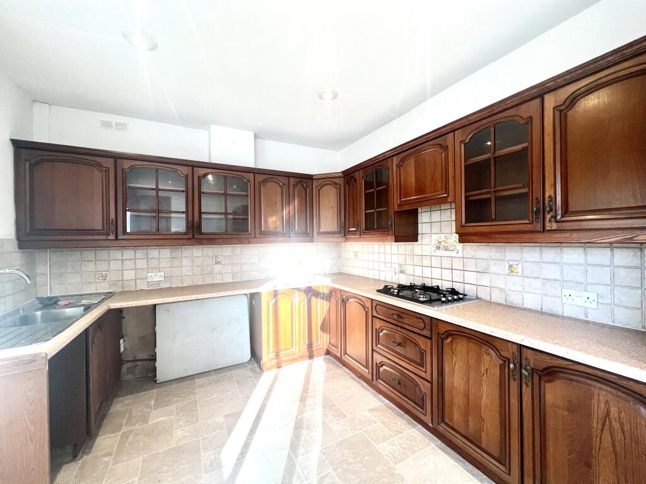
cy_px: 242
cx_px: 323
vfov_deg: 89.9
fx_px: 243
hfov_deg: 106.2
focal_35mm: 13
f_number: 1.8
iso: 80
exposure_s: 1/100
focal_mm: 1.57
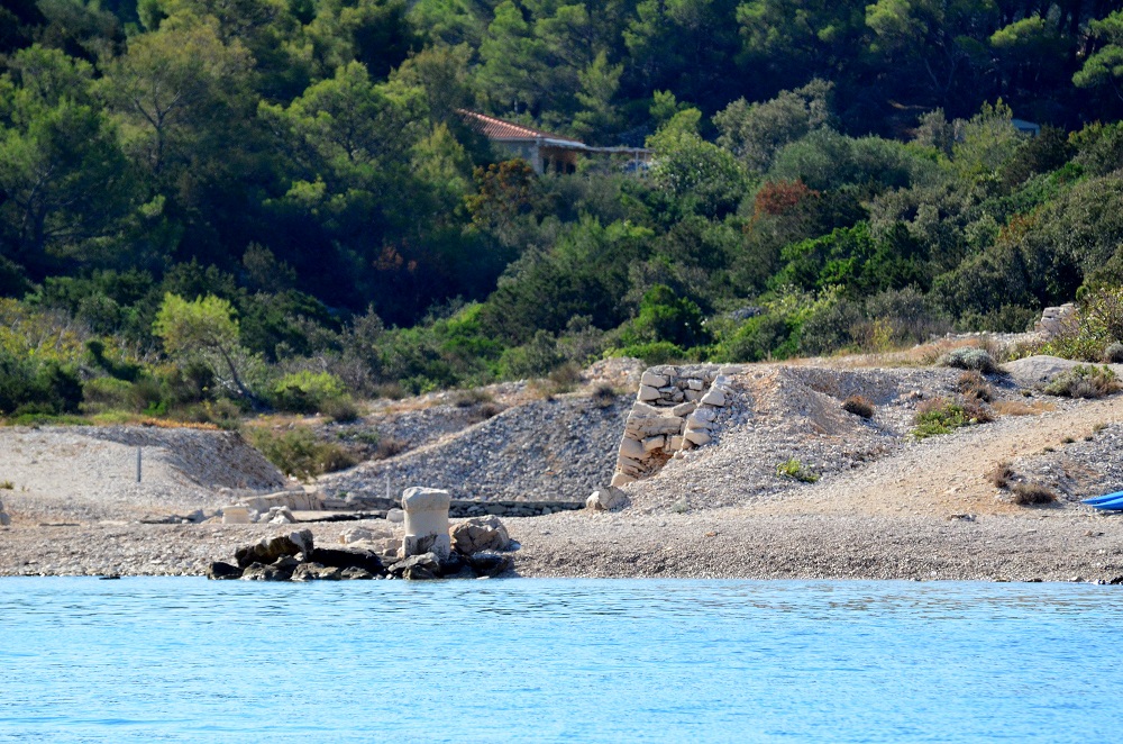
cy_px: 372
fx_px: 9804
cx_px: 562
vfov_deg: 4.3
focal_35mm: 315
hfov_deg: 6.6
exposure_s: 1/8000
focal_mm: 210
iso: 2000
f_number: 5.6
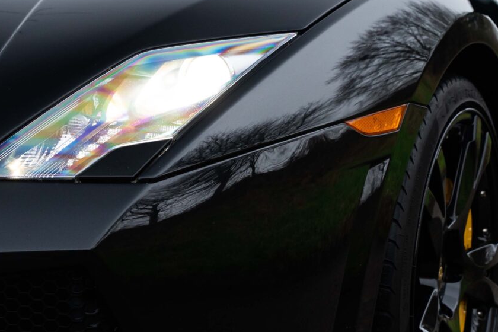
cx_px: 334
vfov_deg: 11.5
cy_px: 16
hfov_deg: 17.3
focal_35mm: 118
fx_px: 1632
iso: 800
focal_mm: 48.4
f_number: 5
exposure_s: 1/200
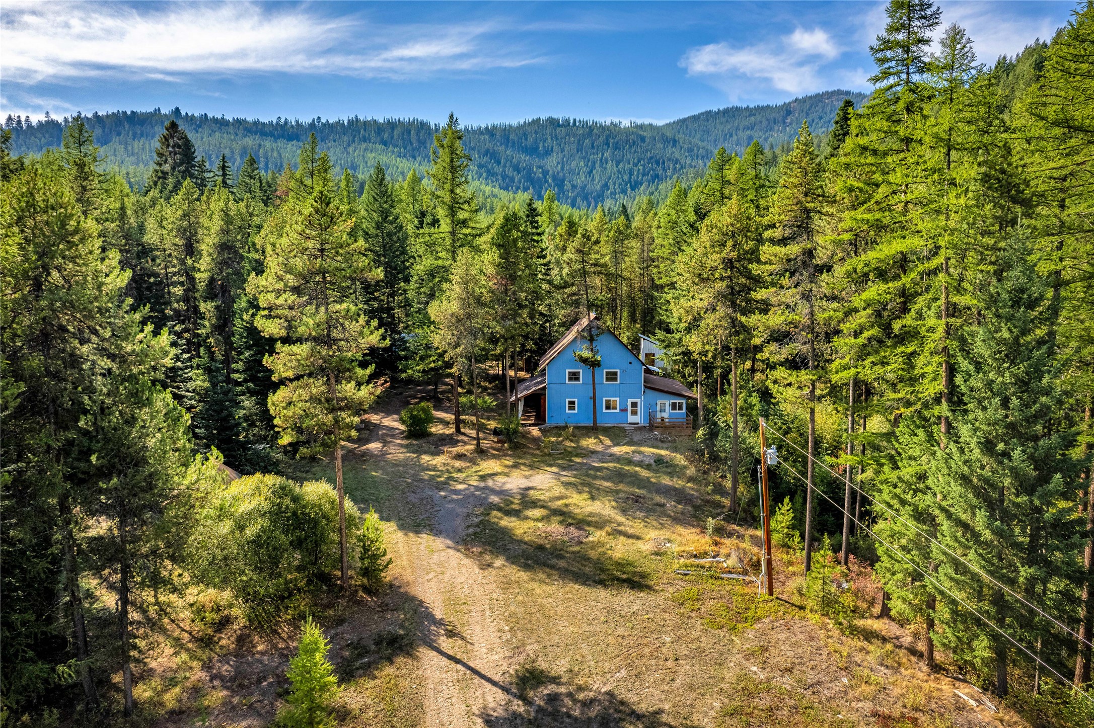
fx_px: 668
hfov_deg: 78.6
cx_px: 547
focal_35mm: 22
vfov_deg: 57.2
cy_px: 364
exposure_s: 1/1000
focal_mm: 8.38
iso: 100
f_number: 2.8
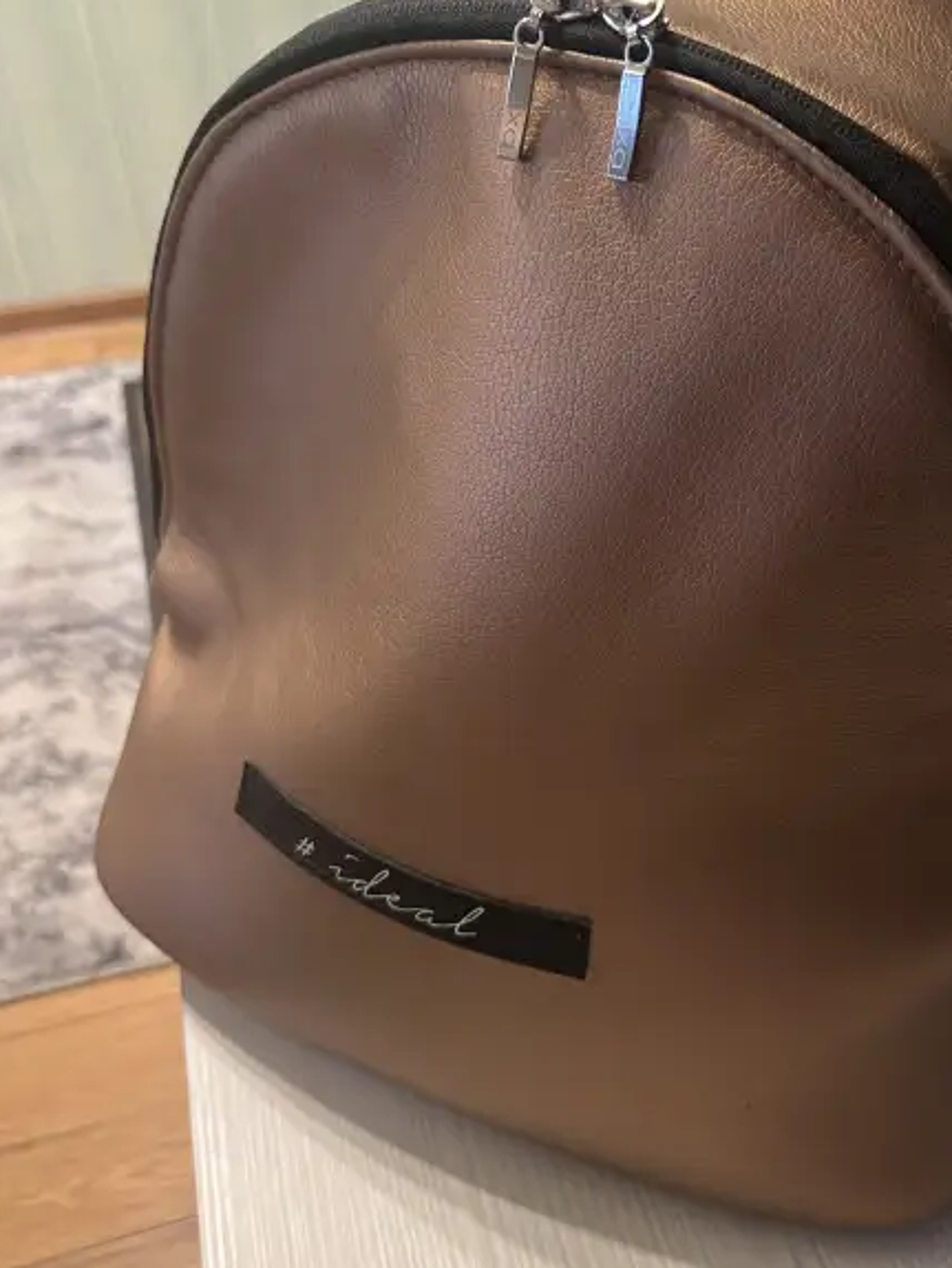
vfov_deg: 53.9
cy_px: 594
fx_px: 1246
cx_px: 589
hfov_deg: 41.6
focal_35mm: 34
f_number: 1.5
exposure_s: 1/50
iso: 320
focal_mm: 5.7
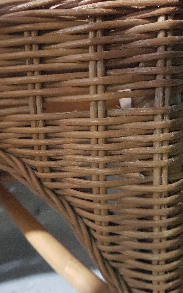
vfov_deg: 55.3
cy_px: 140
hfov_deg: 36.2
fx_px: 279
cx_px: 77
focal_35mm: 35
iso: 500
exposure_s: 1/10
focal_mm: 4.2
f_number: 1.7
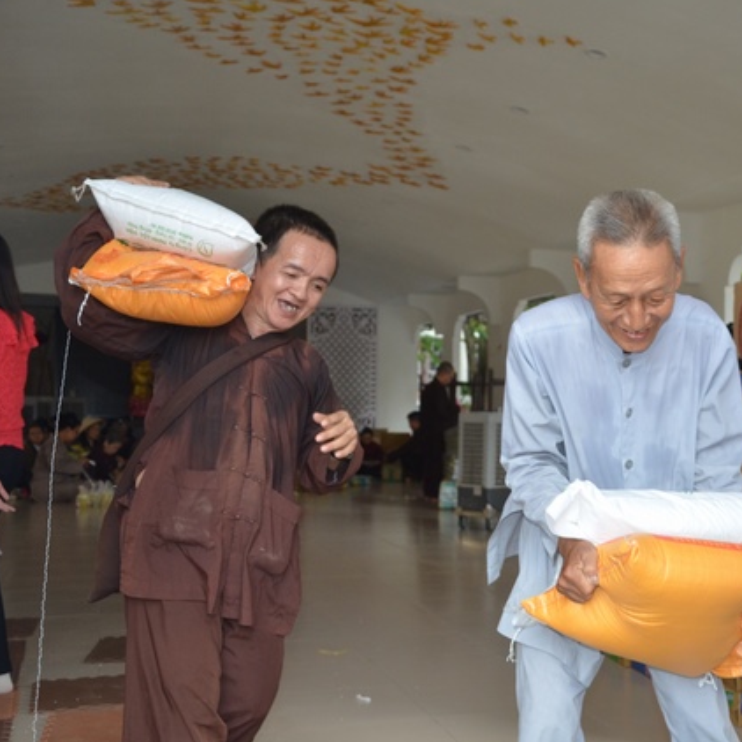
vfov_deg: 33.4
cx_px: 549
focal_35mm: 51
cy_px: 374
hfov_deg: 32.8
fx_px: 1237
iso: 1000
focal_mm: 26
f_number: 5
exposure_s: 1/250
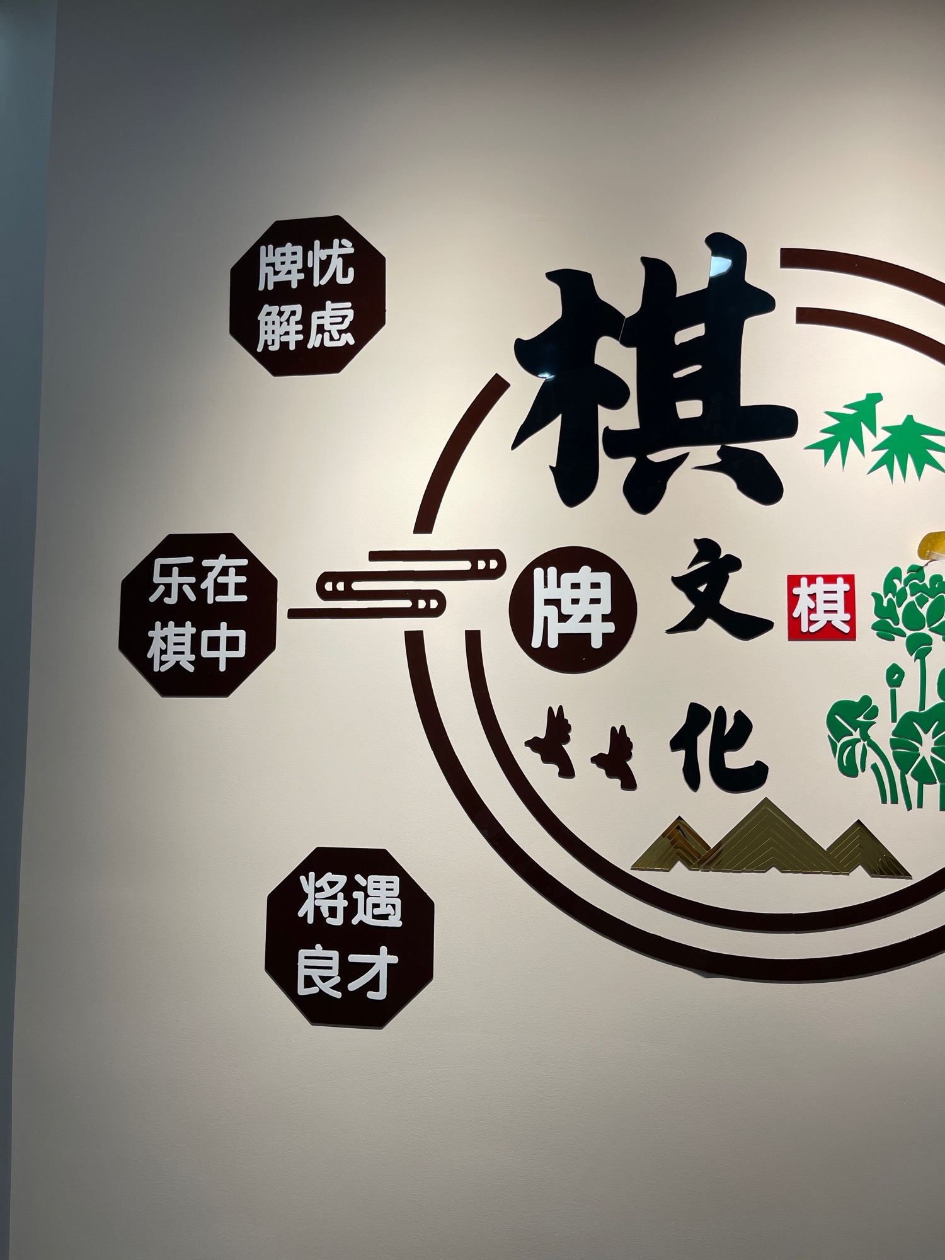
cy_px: 630
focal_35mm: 26
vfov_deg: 67.3
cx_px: 472
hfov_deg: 53.1
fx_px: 946
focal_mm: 5.1
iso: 32
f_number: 1.6
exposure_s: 1/338
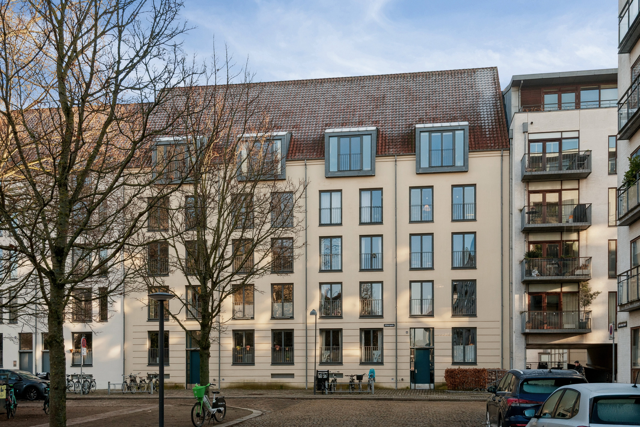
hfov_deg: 53.1
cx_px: 320
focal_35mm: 36
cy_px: 214
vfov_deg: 36.9
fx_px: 640
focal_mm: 24
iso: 200
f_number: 6.3
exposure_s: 1/160
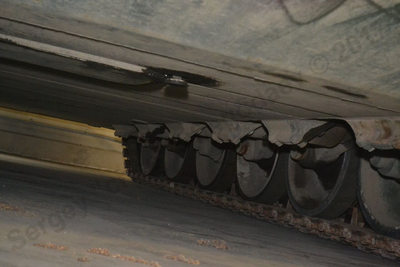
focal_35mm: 60
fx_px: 667
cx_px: 200
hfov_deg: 33.4
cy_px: 134
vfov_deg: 22.6
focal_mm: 40
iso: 3200
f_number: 5.3
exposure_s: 1/60
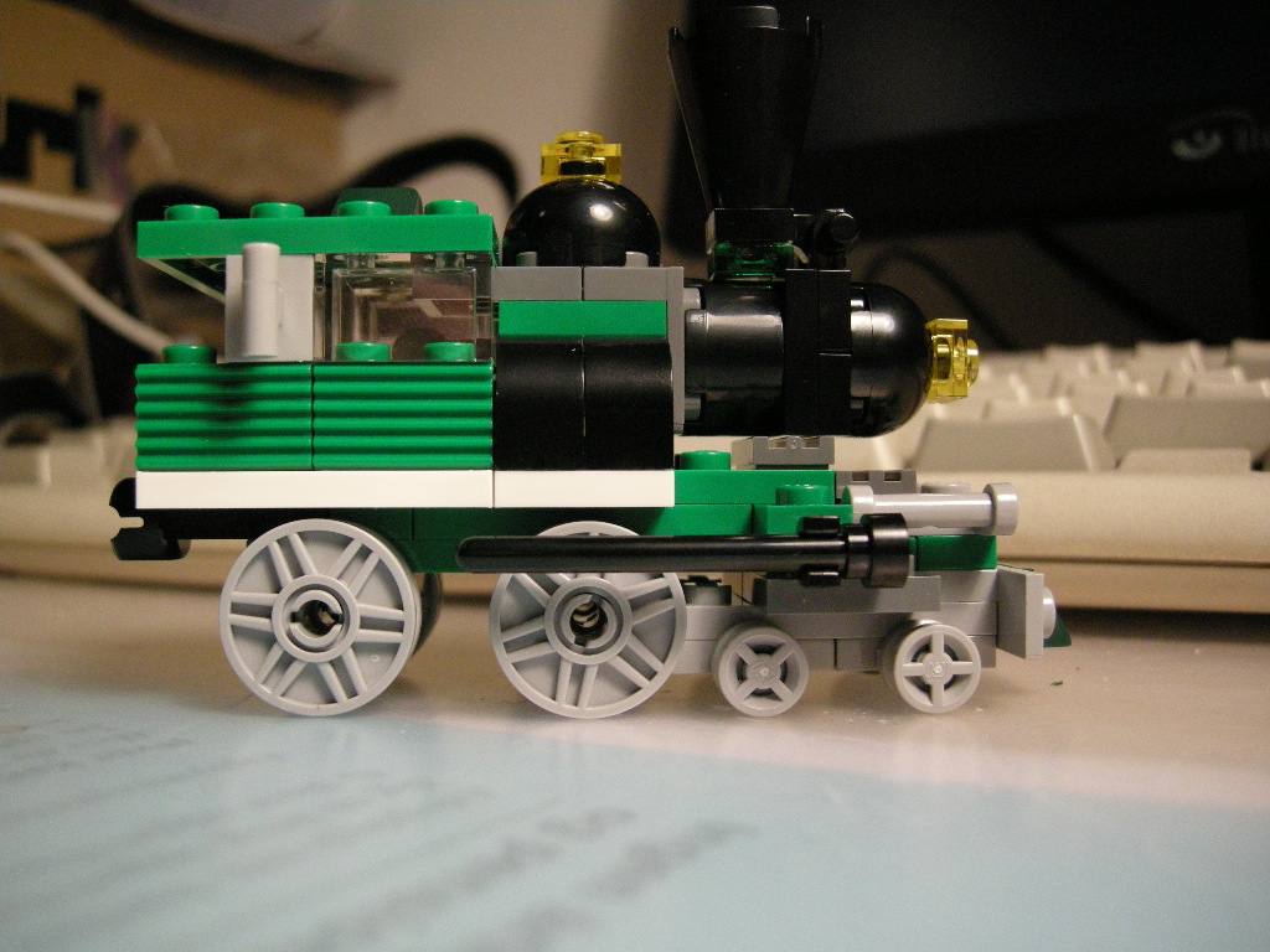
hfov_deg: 51.4
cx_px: 635
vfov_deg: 39.7
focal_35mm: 36
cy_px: 476
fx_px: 1321
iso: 400
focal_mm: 7.5
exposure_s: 1/62.8
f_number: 2.7
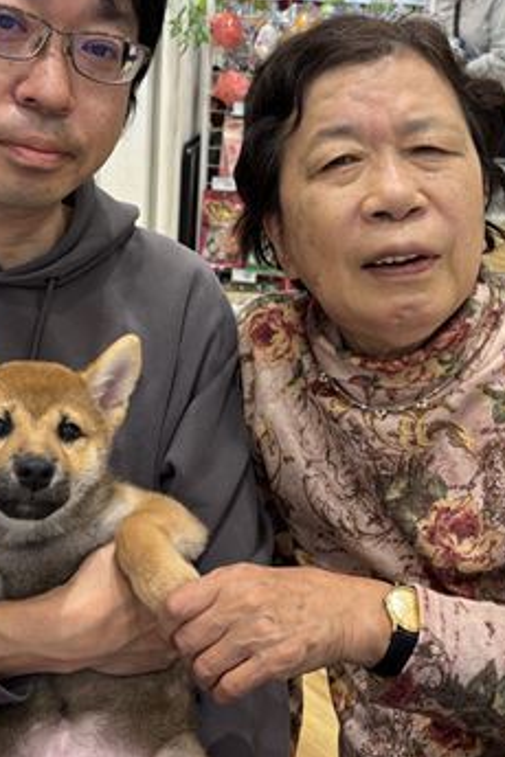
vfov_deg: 41.8
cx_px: 211
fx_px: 989
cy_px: 309
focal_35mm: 47
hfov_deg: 28.6
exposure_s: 1/120
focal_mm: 5.96
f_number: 1.6
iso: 100
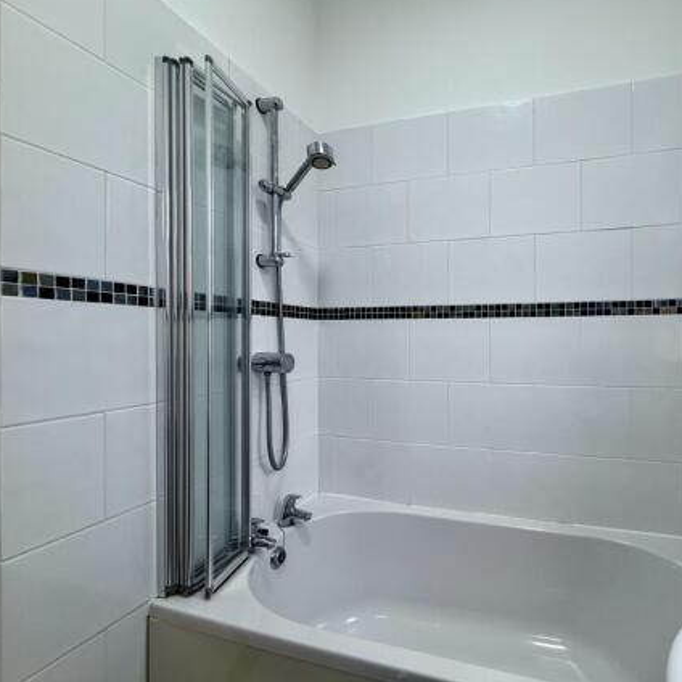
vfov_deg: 84.0
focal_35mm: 17
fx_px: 379
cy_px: 340
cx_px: 461
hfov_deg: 80.8
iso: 125
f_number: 2.2
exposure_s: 1/100
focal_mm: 2.22
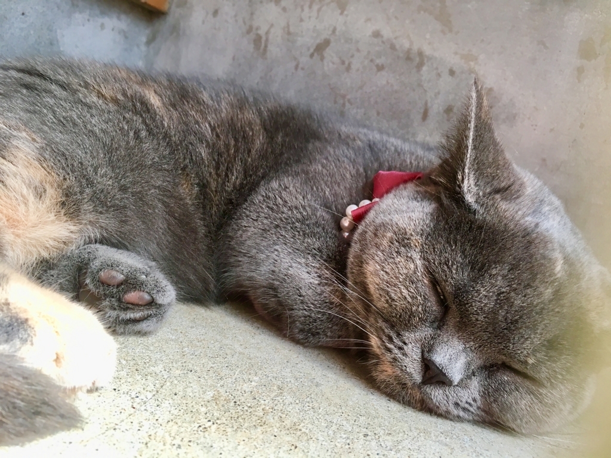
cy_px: 229
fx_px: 512
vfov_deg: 48.2
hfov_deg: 61.7
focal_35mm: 29
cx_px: 306
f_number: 2.2
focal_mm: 4.15
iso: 25
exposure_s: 1/40
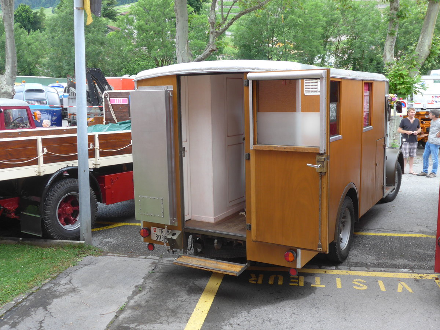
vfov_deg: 36.8
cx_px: 220
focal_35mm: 39
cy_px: 165
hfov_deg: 47.9
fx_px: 496
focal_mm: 8
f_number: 2.8
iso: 160
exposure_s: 1/200
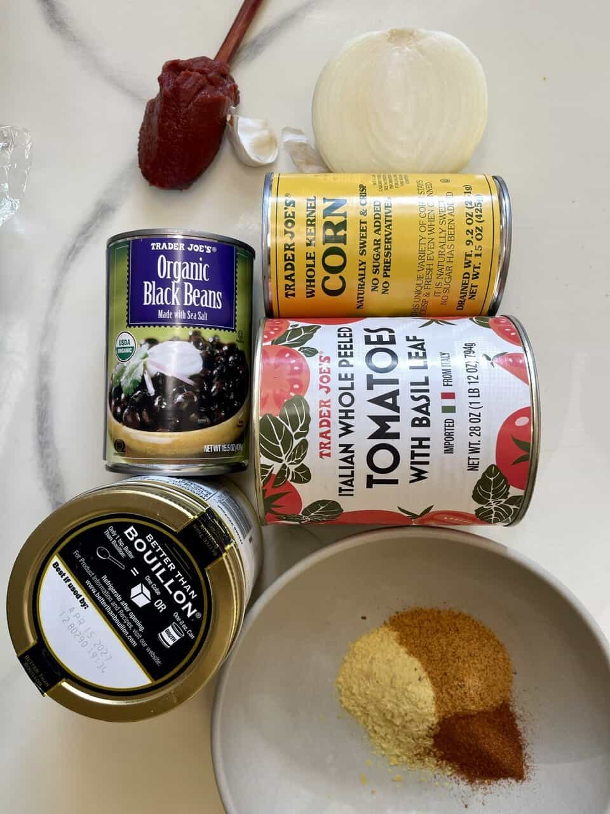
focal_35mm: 25
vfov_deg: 69.4
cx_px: 305
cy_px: 407
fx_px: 587
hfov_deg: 54.9
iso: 64
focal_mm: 5.1
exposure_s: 1/120
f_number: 1.6
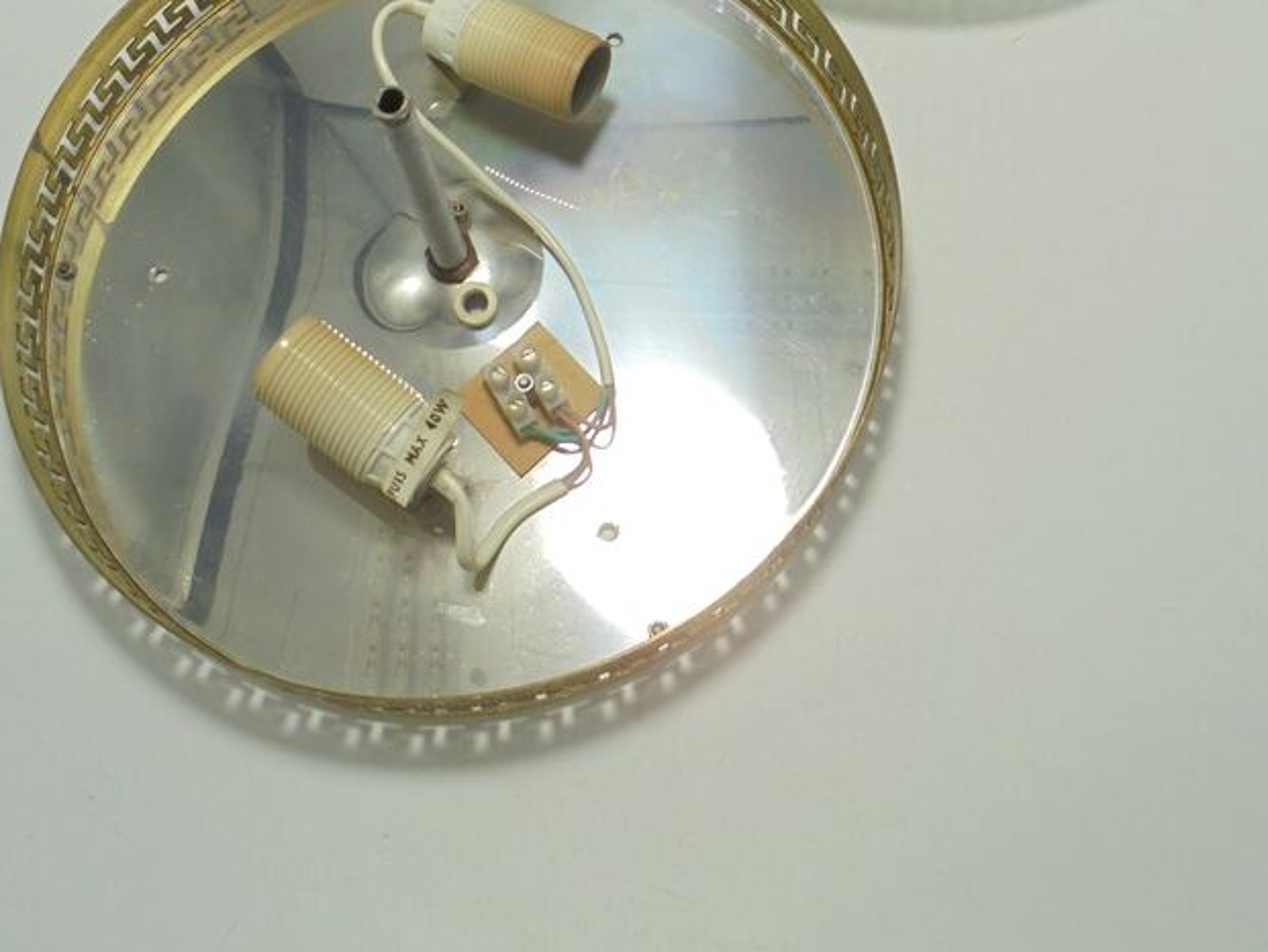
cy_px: 51
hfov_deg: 44.8
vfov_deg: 32.2
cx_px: 640
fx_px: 1539
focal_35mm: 42
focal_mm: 5.3
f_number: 3.7
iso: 100
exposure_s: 1/100
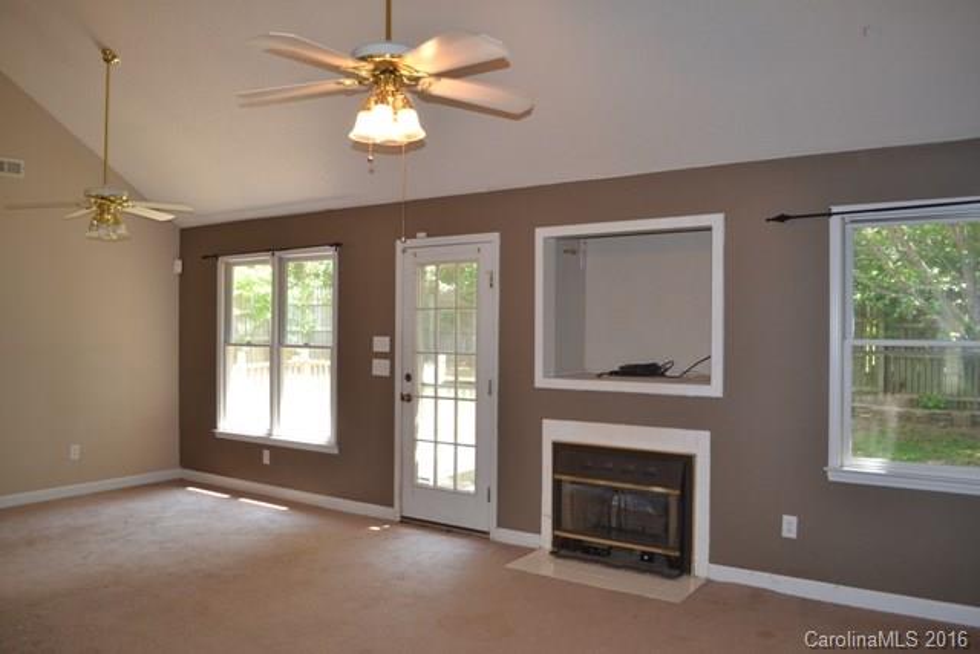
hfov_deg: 67.4
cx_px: 490
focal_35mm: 27
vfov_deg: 48.0
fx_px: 735
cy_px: 327
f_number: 4
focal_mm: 18
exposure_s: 1/60
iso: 400
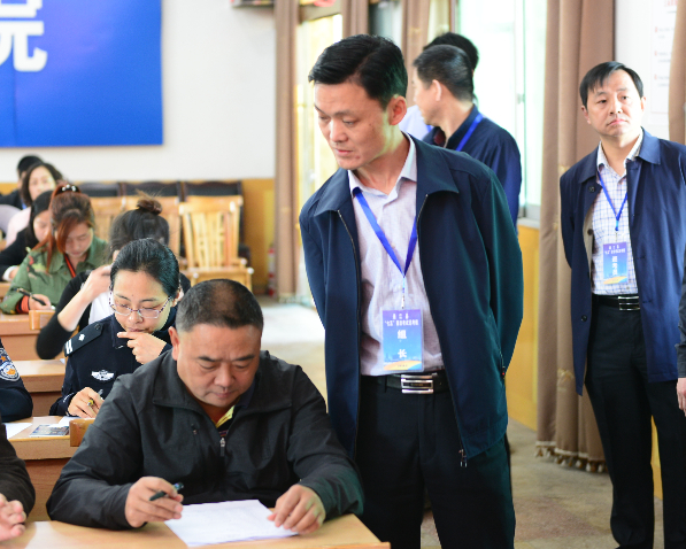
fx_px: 1787
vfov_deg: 17.5
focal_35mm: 88
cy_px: 256
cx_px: 345
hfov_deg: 21.7
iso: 800
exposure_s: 1/30
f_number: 2.8
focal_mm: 70
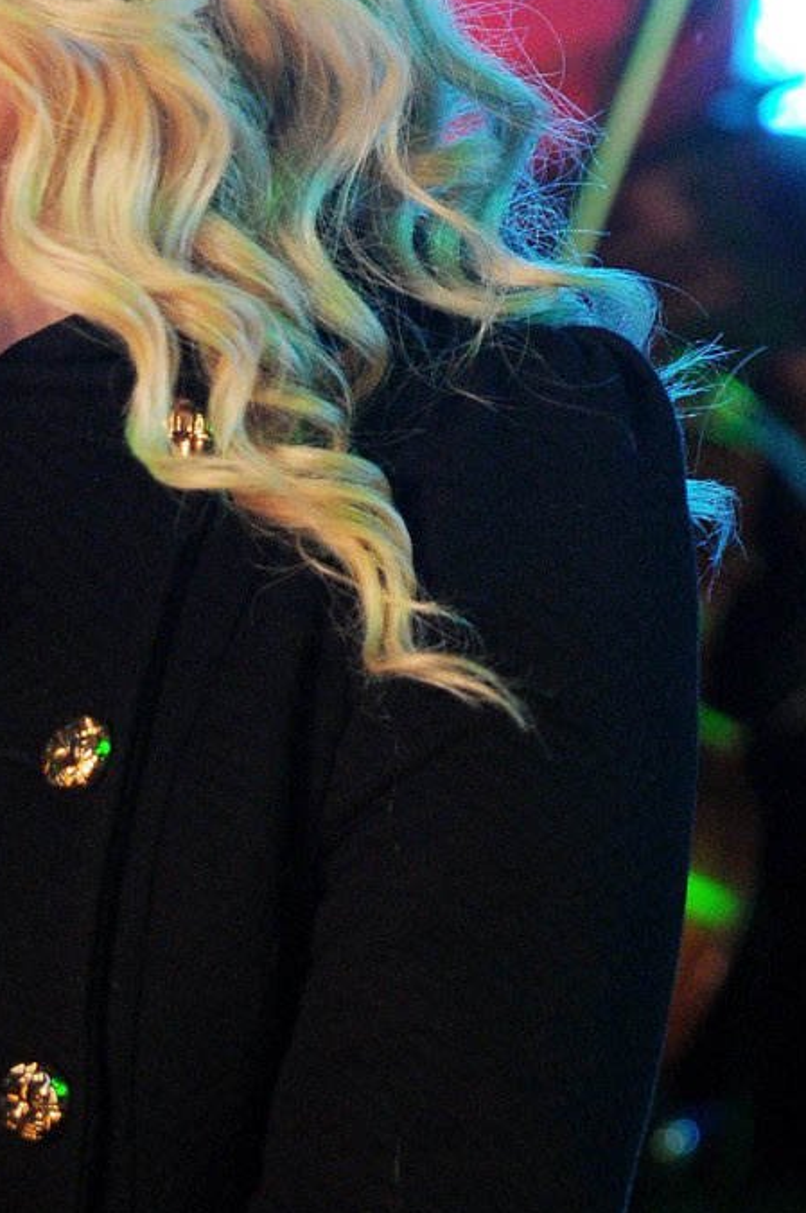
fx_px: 18719
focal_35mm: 556
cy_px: 839
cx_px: -165
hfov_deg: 2.5
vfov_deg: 3.7
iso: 1000
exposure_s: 1/400
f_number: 3.2
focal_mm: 130
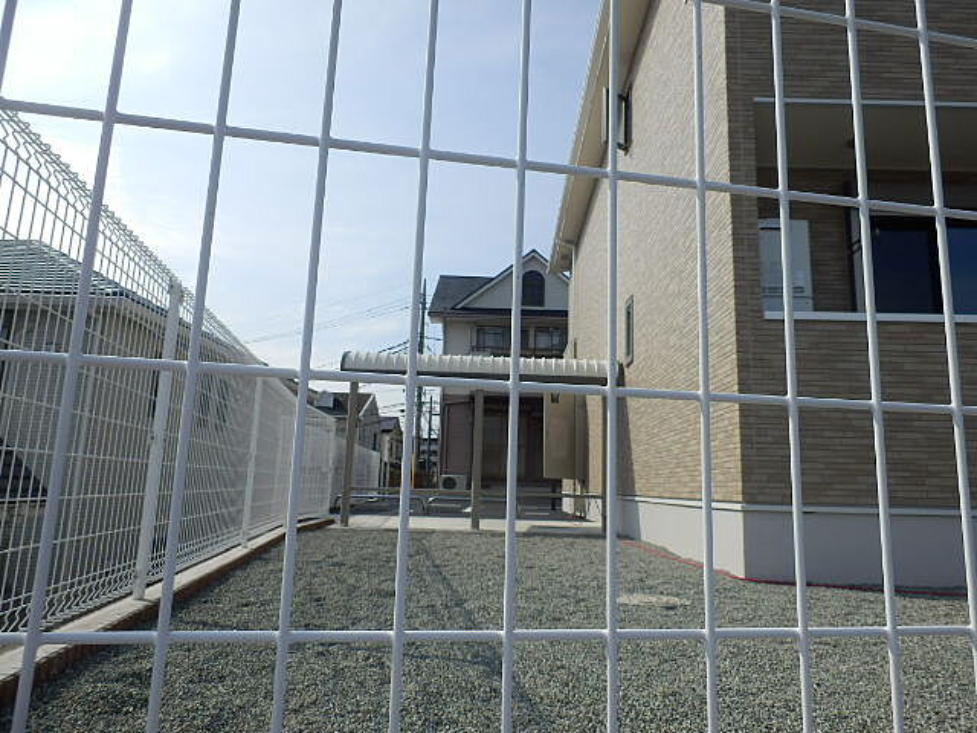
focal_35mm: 24
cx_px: 488
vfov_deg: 56.8
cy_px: 366
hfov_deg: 71.6
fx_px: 677
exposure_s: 1/250
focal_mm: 4.2
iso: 80
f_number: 7.9
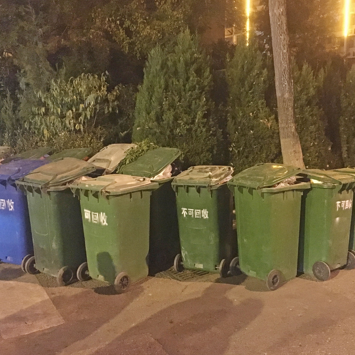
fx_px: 406
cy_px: 177
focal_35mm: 35
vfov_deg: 47.2
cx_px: 211
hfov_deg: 47.0
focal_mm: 4.15
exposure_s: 1/17
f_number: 2.2
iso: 1250
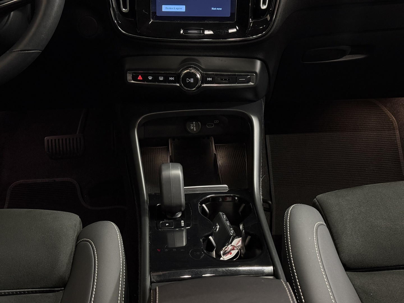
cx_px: 202
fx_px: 560
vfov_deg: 30.3
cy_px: 152
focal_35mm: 48
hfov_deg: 39.7
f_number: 1.78
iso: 500
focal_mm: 6.76
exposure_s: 1/33
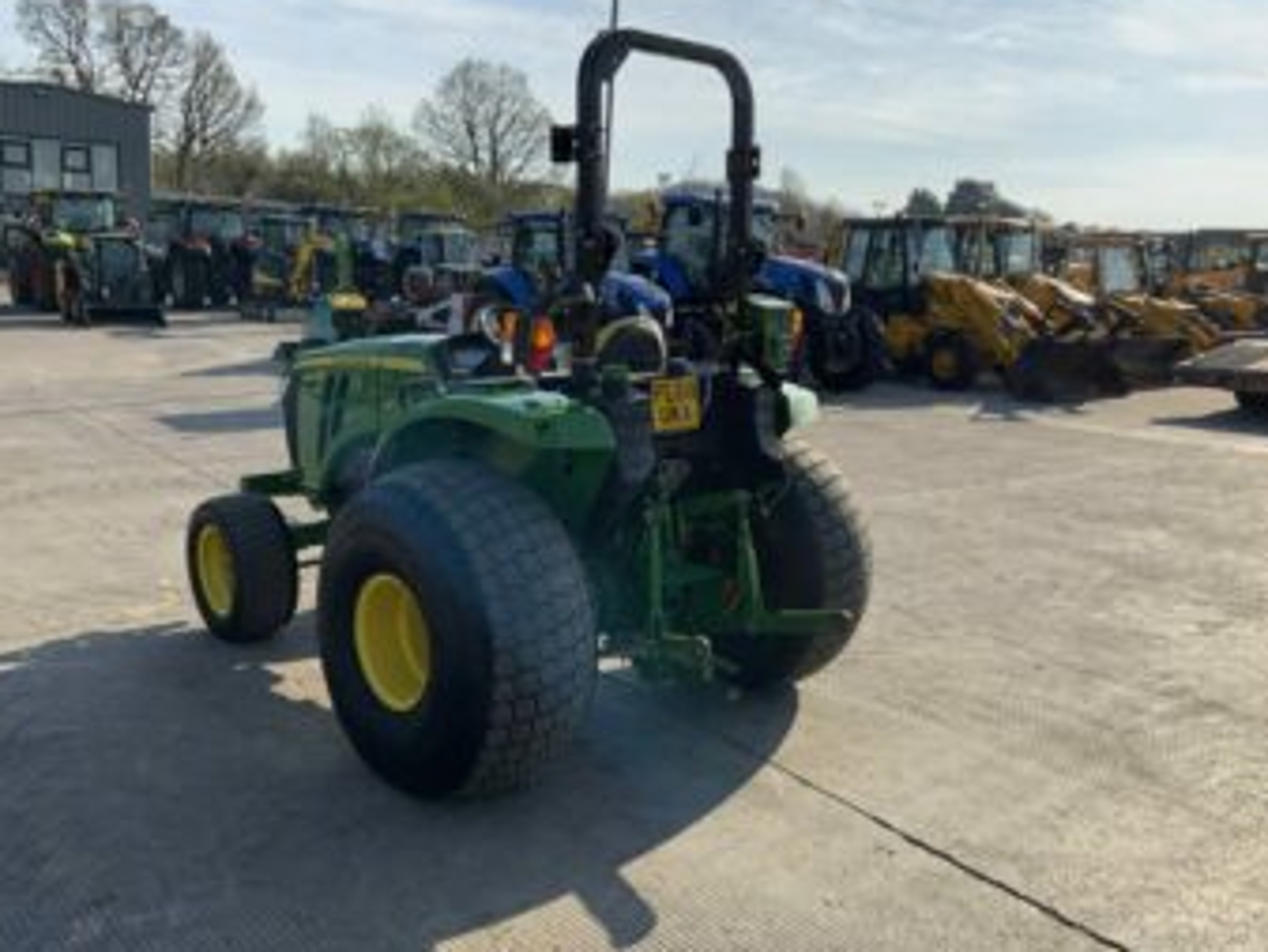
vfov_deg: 45.5
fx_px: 1136
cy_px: 455
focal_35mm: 31
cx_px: 647
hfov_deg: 58.3
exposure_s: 1/2538
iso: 20
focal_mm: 3
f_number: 1.8
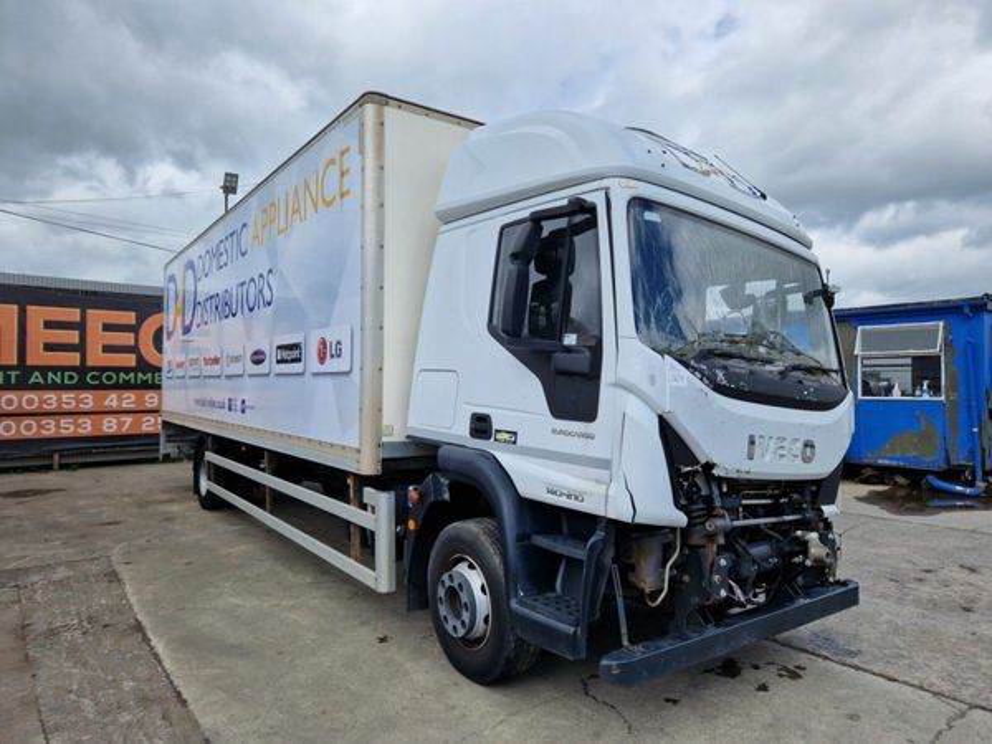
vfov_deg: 58.9
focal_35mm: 23
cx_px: 496
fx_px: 659
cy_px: 372
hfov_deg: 73.9
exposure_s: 1/1632
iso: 50
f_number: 1.8
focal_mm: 5.4
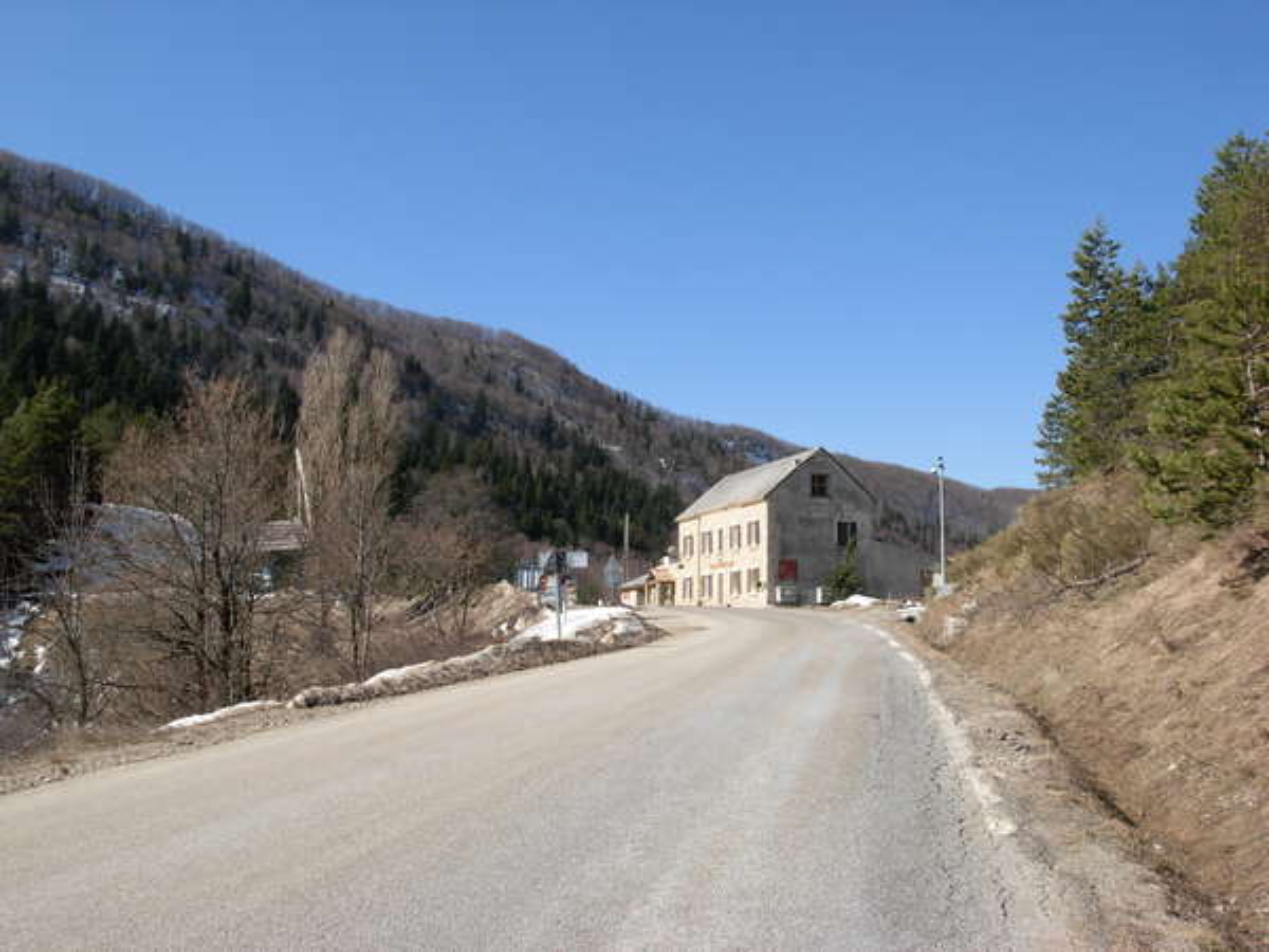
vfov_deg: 37.7
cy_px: 476
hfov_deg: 49.0
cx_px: 634
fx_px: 1393
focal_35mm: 38
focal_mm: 6.3
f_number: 4.9
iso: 79
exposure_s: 1/456
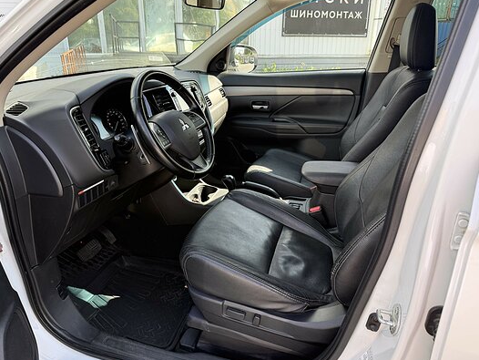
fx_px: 346
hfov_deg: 69.4
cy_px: 181
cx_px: 234
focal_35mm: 25
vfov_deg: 54.9
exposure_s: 1/419
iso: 100
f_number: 1.78
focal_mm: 6.76
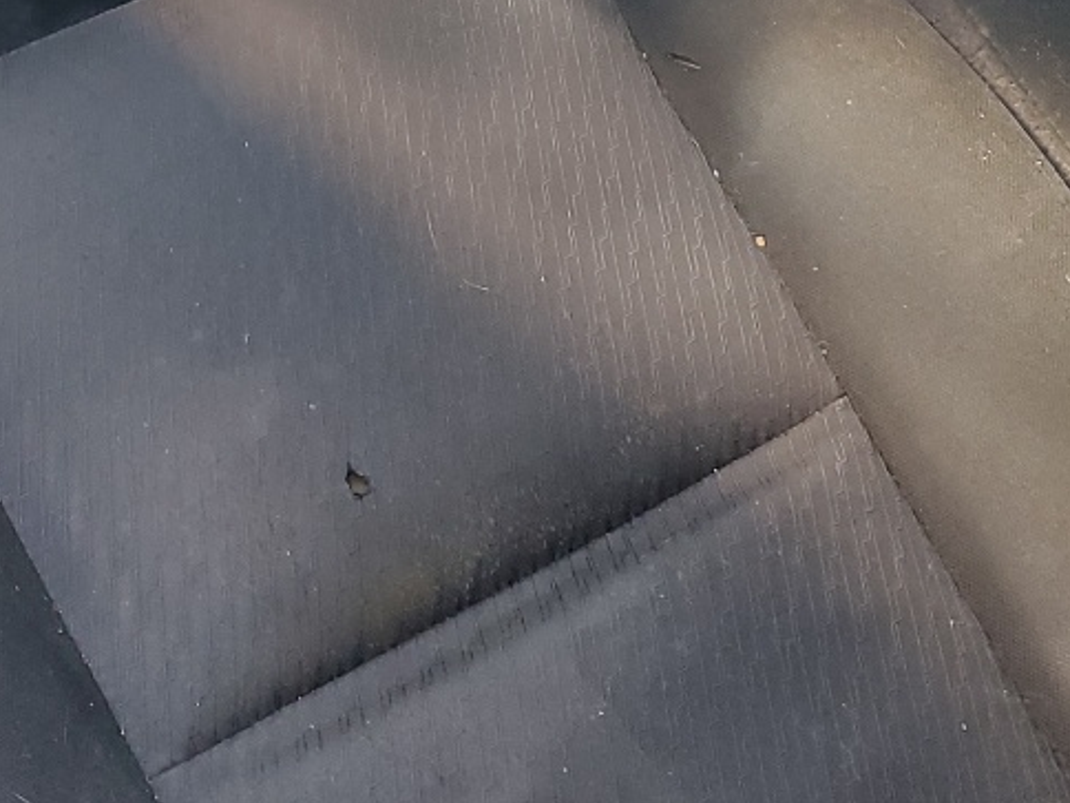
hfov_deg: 22.5
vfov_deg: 16.0
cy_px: -345
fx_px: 2658
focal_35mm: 86
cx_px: 270
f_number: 1.5
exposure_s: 1/60.2
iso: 58
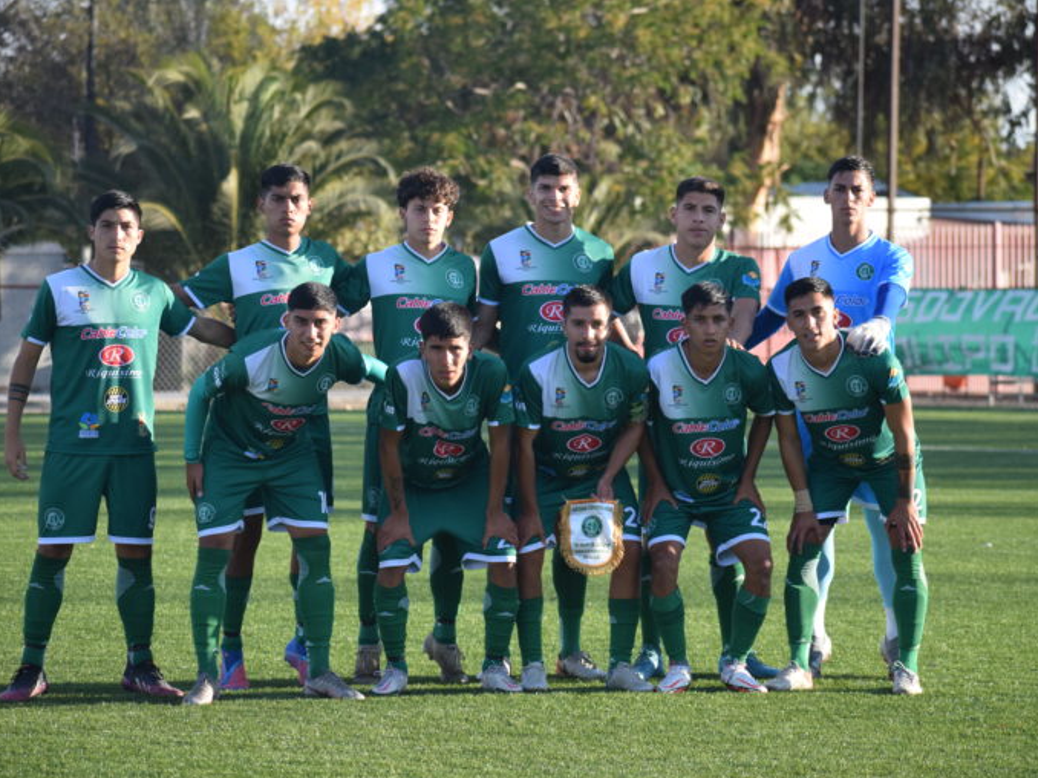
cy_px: 391
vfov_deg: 8.1
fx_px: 5486
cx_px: 507
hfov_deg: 10.8
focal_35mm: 183
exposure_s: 1/1000
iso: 560
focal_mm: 112
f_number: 4.8
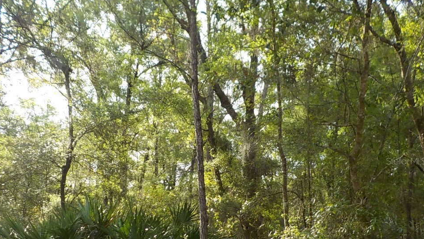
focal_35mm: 35
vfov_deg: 33.4
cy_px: 161
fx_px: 394
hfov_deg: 56.6
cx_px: 201
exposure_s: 1/160
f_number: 3.3
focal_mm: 4.1
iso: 125
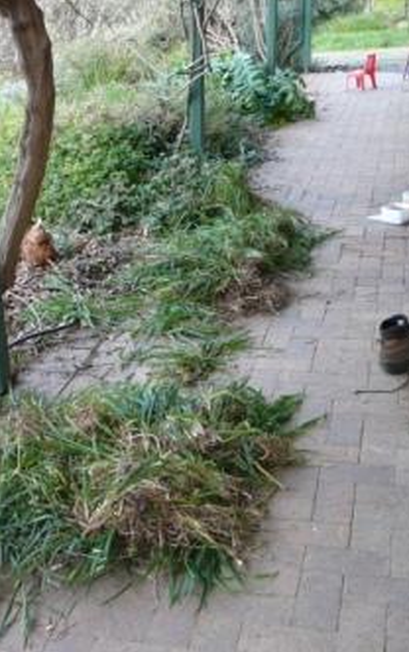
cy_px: 326
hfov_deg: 25.8
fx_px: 890
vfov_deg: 40.3
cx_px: 169
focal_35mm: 50
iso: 100
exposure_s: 1/40
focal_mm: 5.2
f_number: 2.8
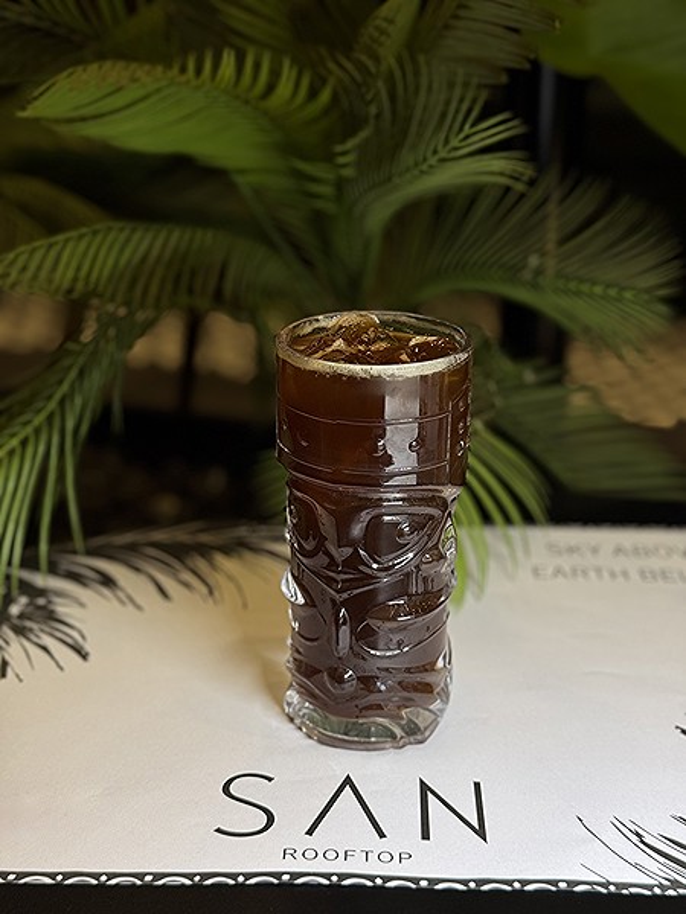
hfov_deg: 30.3
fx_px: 1268
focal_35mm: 48
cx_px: 343
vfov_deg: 39.7
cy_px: 457
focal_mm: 6.76
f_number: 1.78
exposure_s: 1/50
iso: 50
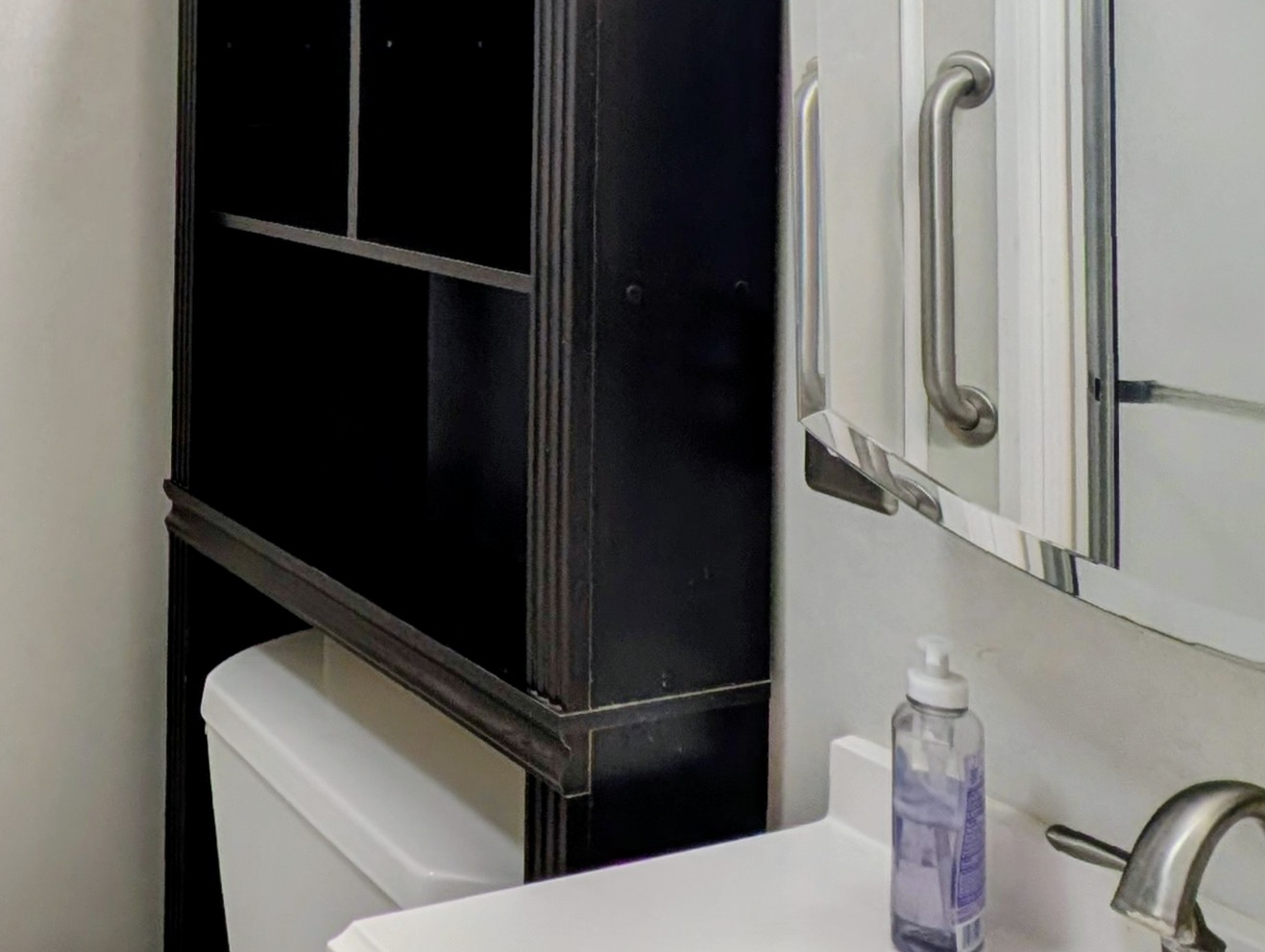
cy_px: 68
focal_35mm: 37
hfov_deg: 42.9
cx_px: -9
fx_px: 1354
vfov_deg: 36.0
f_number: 1.95
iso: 38
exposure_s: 1/60
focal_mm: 2.23
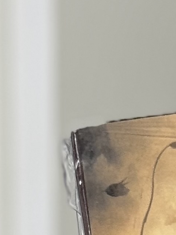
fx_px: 2055
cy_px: 452
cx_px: 245
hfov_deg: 4.9
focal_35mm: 303
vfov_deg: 6.4
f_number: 1.78
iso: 100
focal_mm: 6.76
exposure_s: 1/77
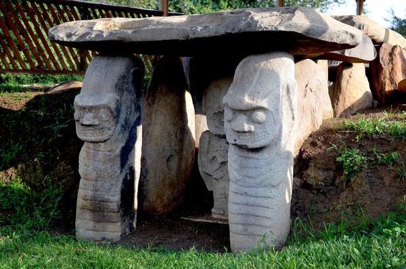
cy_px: 134
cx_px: 203
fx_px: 810
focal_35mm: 72
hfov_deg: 28.1
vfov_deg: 18.8
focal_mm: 48
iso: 220
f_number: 5.6
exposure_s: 1/125
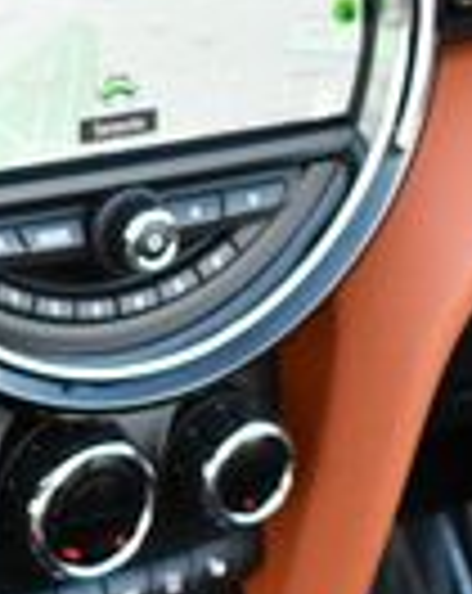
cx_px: -328
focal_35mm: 219
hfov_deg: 6.9
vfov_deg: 8.8
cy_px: 468
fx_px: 3837
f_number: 4
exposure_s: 1/250
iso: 800
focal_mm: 24
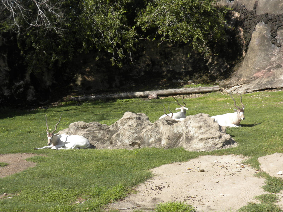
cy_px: 106
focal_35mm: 72
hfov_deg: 27.0
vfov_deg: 20.4
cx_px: 142
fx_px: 589
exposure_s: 1/340
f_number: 5
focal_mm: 12.7
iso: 64
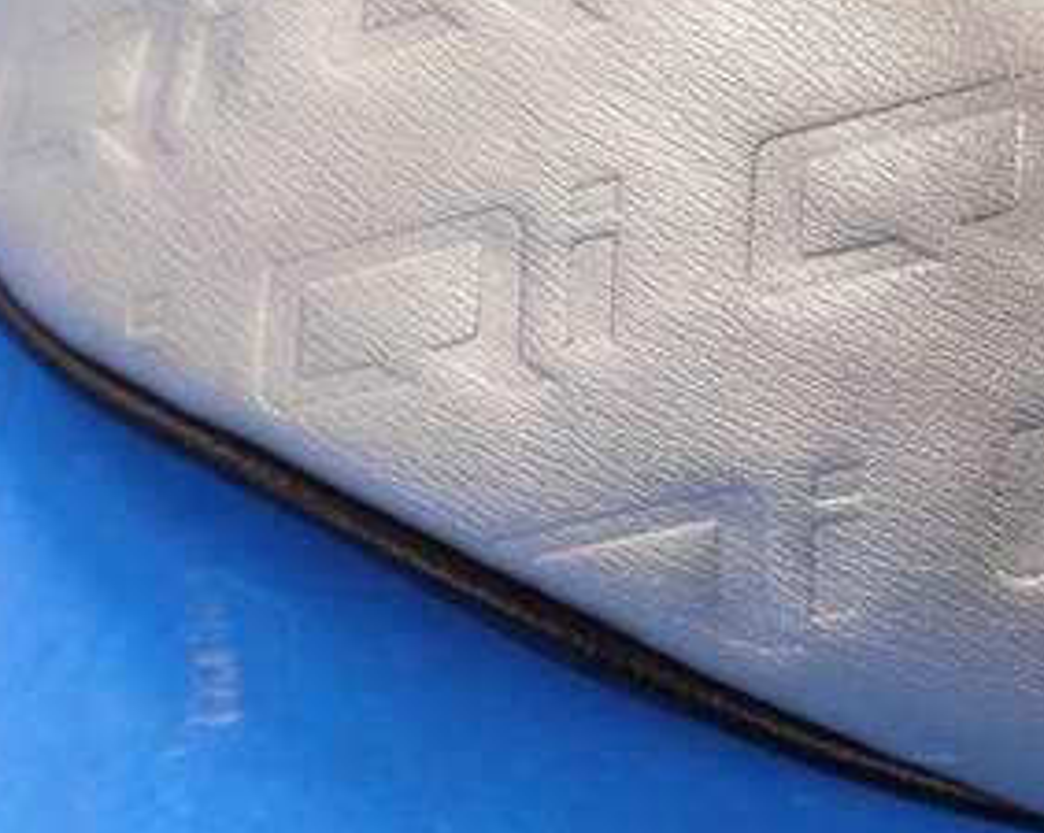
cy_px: 130
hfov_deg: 18.8
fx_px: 3148
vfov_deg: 15.0
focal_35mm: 102
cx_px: 659
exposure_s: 1/60
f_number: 4.4
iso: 250
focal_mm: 23
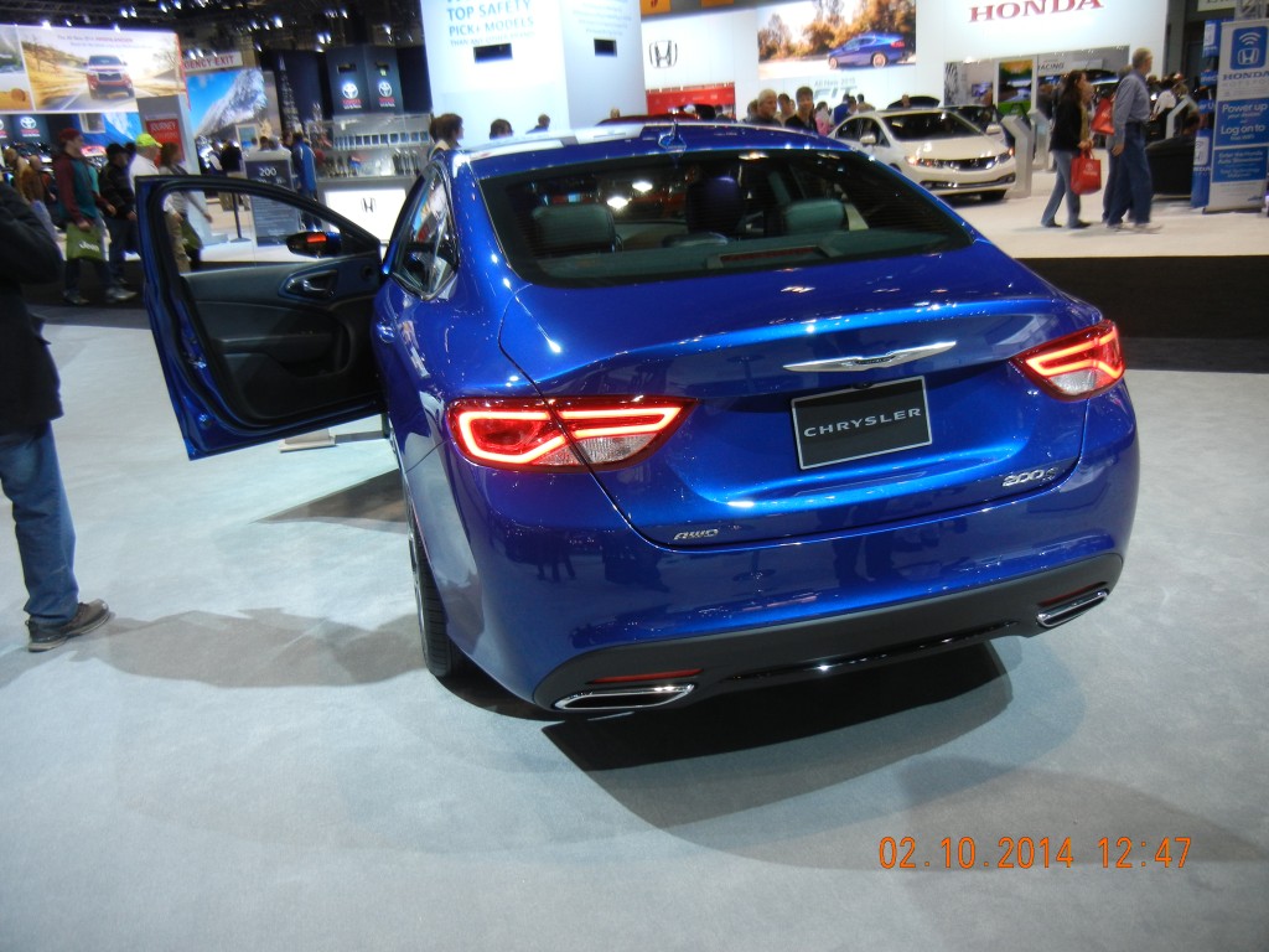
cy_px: 476
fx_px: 1100
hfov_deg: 60.0
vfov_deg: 46.8
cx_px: 634
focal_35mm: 30
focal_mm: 5.4
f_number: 3.5
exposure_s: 1/48.7
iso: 211
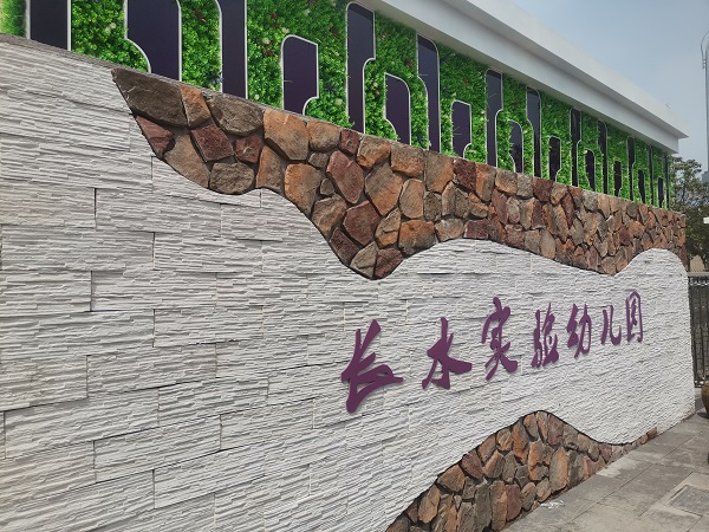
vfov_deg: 53.1
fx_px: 533
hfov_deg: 67.3
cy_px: 266
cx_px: 354
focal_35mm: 26
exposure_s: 1/3268
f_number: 1.8
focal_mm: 5.5
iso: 50
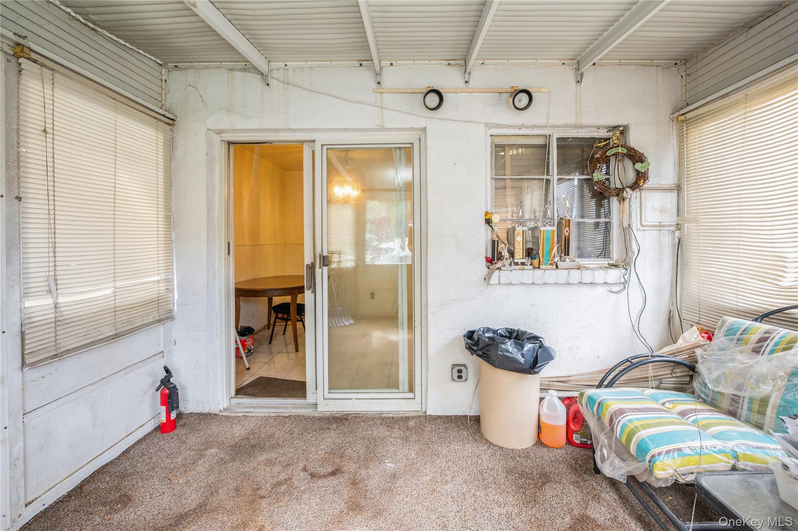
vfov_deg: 81.1
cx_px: 399
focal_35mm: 14
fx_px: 310
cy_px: 266
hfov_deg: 104.3
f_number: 11
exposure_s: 1/2.5
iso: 200
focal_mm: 14
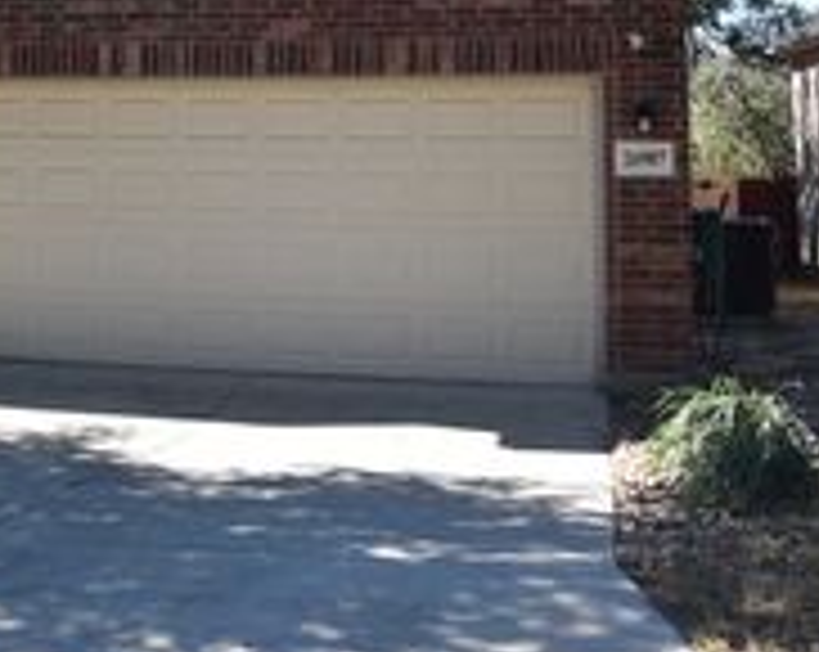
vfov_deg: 23.2
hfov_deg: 29.6
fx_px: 1500
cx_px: 130
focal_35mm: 62
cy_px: -49
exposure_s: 1/250
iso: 280
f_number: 8
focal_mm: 24
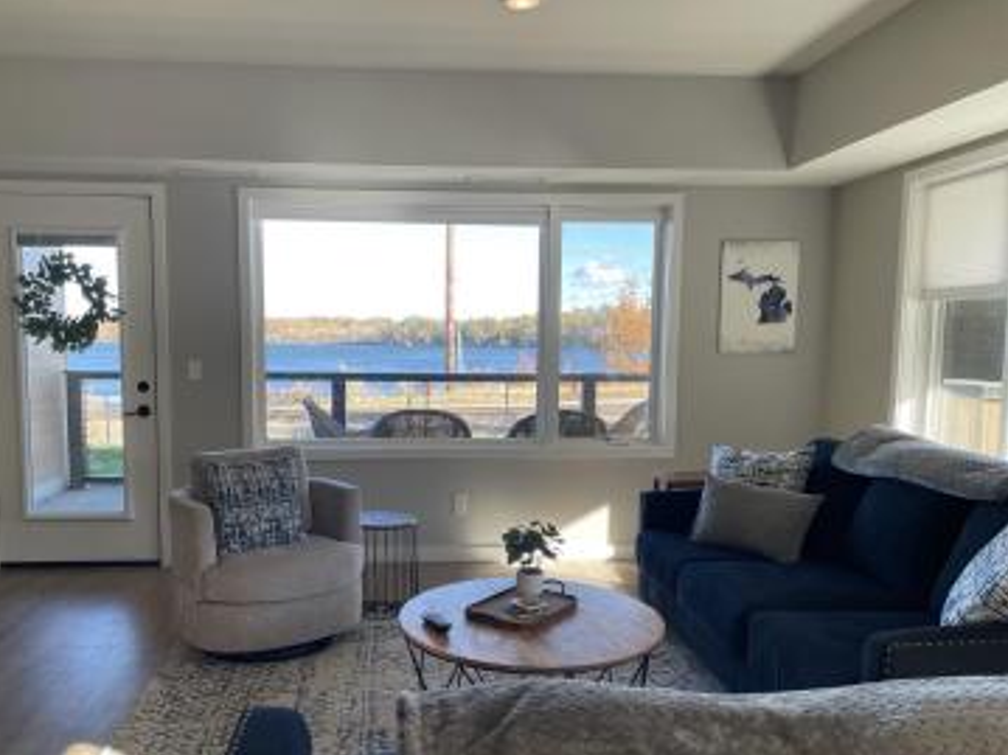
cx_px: 449
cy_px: 415
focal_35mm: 29
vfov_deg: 48.1
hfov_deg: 61.5
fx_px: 844
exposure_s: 1/150
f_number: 1.6
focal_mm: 4.2
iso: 32
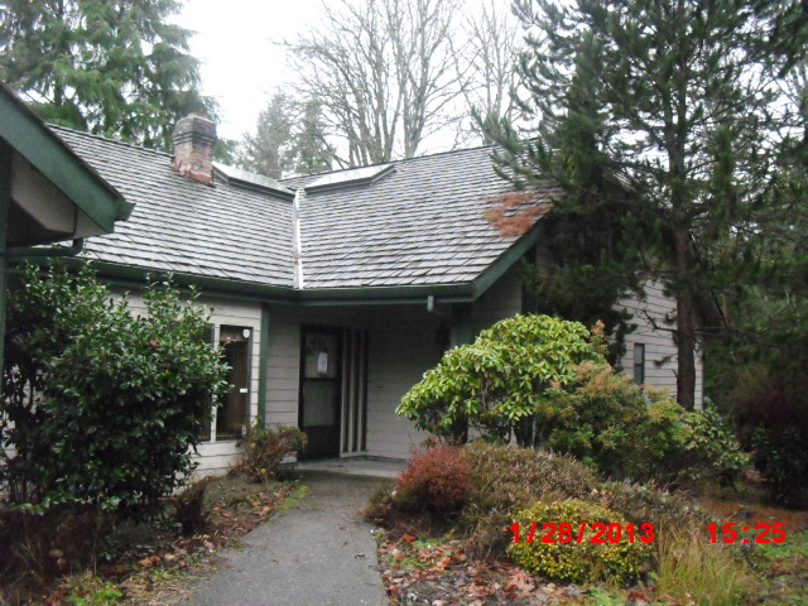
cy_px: 303
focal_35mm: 36
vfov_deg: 39.7
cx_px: 404
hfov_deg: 51.4
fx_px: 840
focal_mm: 6.3
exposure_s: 1/80
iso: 800
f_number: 3.1
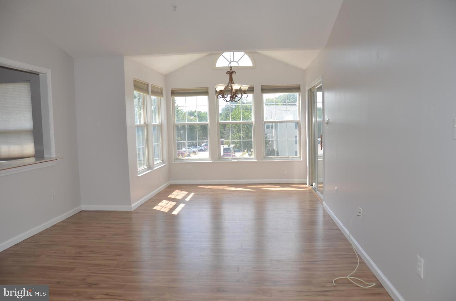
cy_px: 150
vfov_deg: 47.7
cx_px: 228
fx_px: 341
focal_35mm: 27
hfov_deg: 67.5
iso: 110
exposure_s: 1/250
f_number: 4
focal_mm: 18
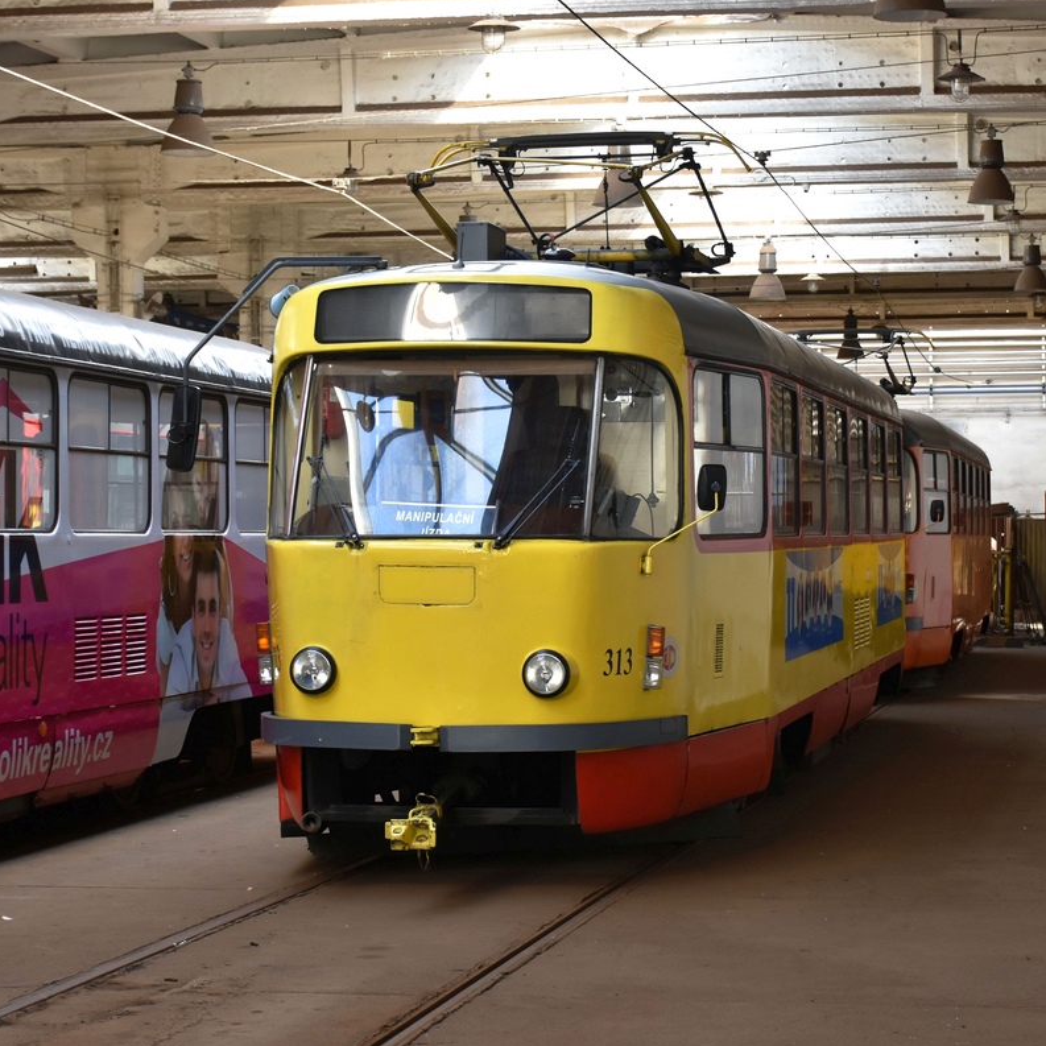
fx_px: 2769
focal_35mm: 81
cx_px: 637
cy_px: 524
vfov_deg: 21.4
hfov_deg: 21.4
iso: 640
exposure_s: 1/125
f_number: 5.6
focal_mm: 42
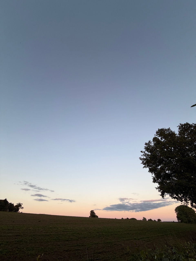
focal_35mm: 14
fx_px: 106
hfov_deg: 85.7
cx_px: 98
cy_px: 130
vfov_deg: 102.1
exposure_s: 1/121
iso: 50
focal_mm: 2.22
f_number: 2.2
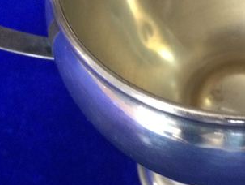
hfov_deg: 21.5
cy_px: 8
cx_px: 216
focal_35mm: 89
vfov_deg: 16.3
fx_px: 631
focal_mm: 4.12
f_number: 2.2
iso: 200
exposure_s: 1/30
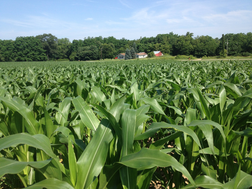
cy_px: 94
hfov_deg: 52.6
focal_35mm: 35
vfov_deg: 40.7
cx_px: 126
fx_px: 255
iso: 50
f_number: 2.4
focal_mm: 4.28
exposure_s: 1/1175
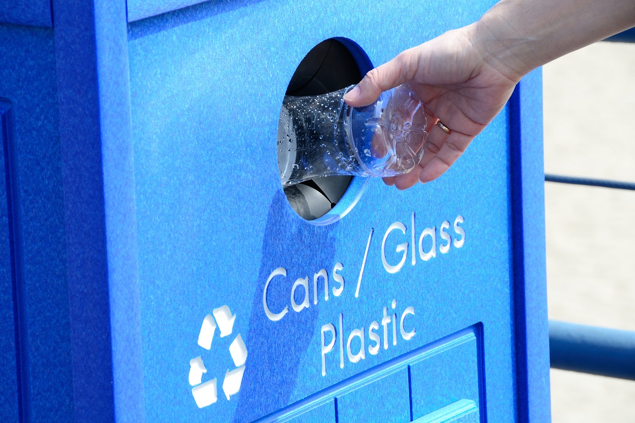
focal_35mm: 225
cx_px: 318
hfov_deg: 9.1
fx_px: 3968
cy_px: 212
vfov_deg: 6.1
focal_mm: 150
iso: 100
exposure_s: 1/60
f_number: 11
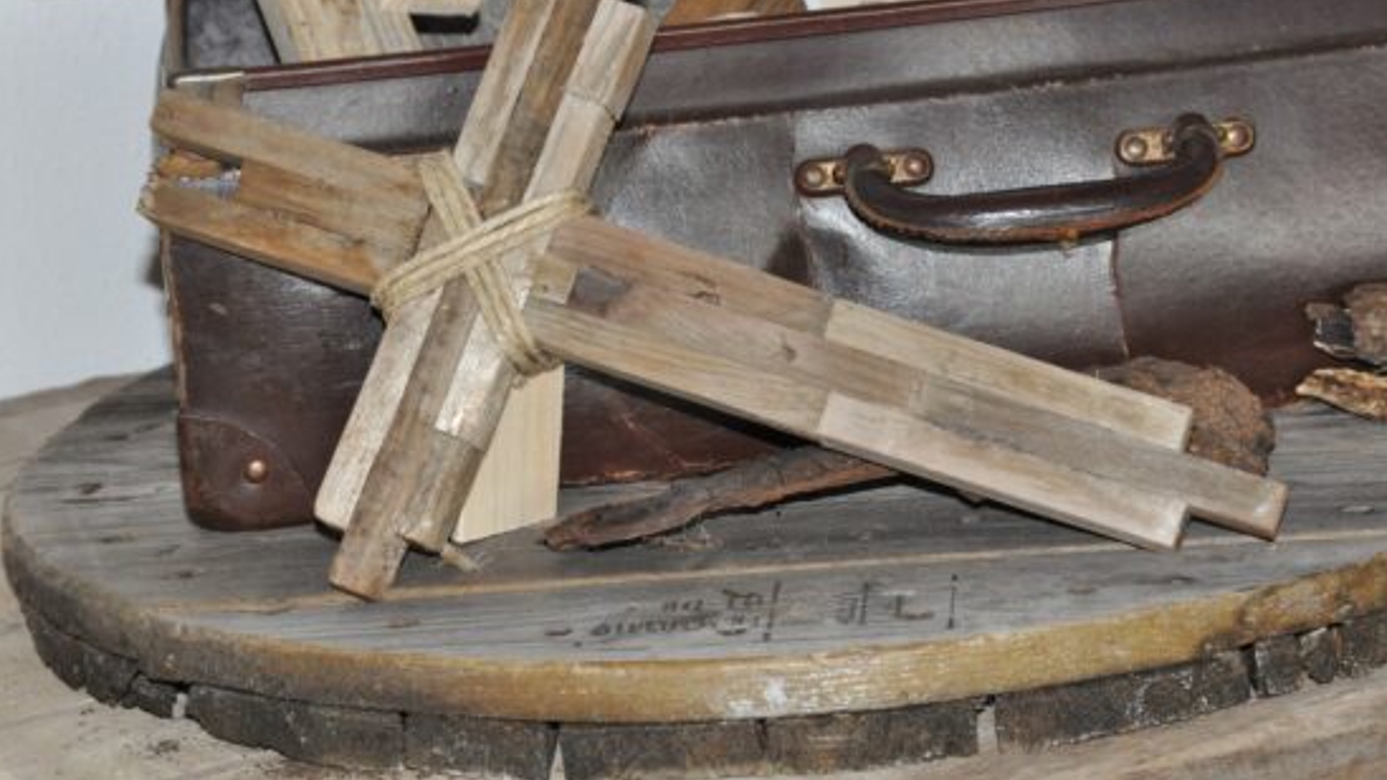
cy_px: 325
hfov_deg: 17.0
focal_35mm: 126
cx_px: 694
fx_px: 4633
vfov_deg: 9.6
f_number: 9.5
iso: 1600
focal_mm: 80
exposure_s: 1/30
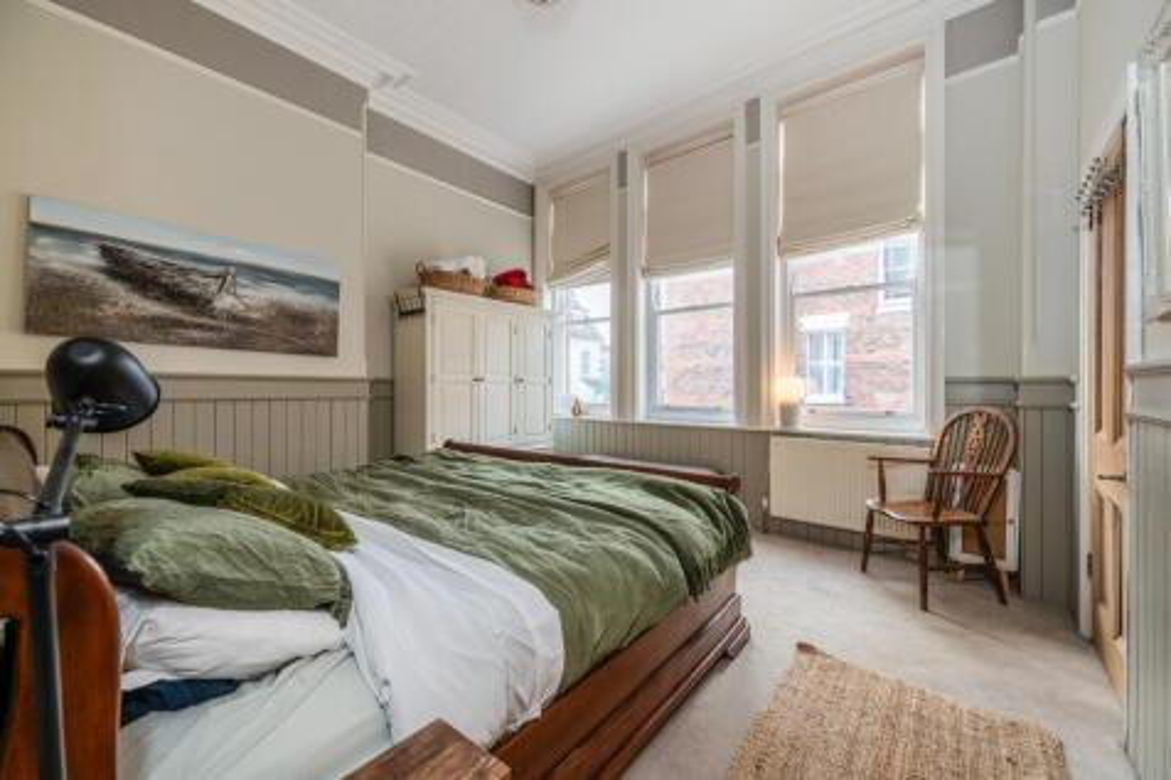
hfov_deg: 104.3
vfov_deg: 81.2
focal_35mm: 14
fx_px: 455
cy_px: 390
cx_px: 586
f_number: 7.1
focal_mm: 14
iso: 250
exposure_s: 1/15
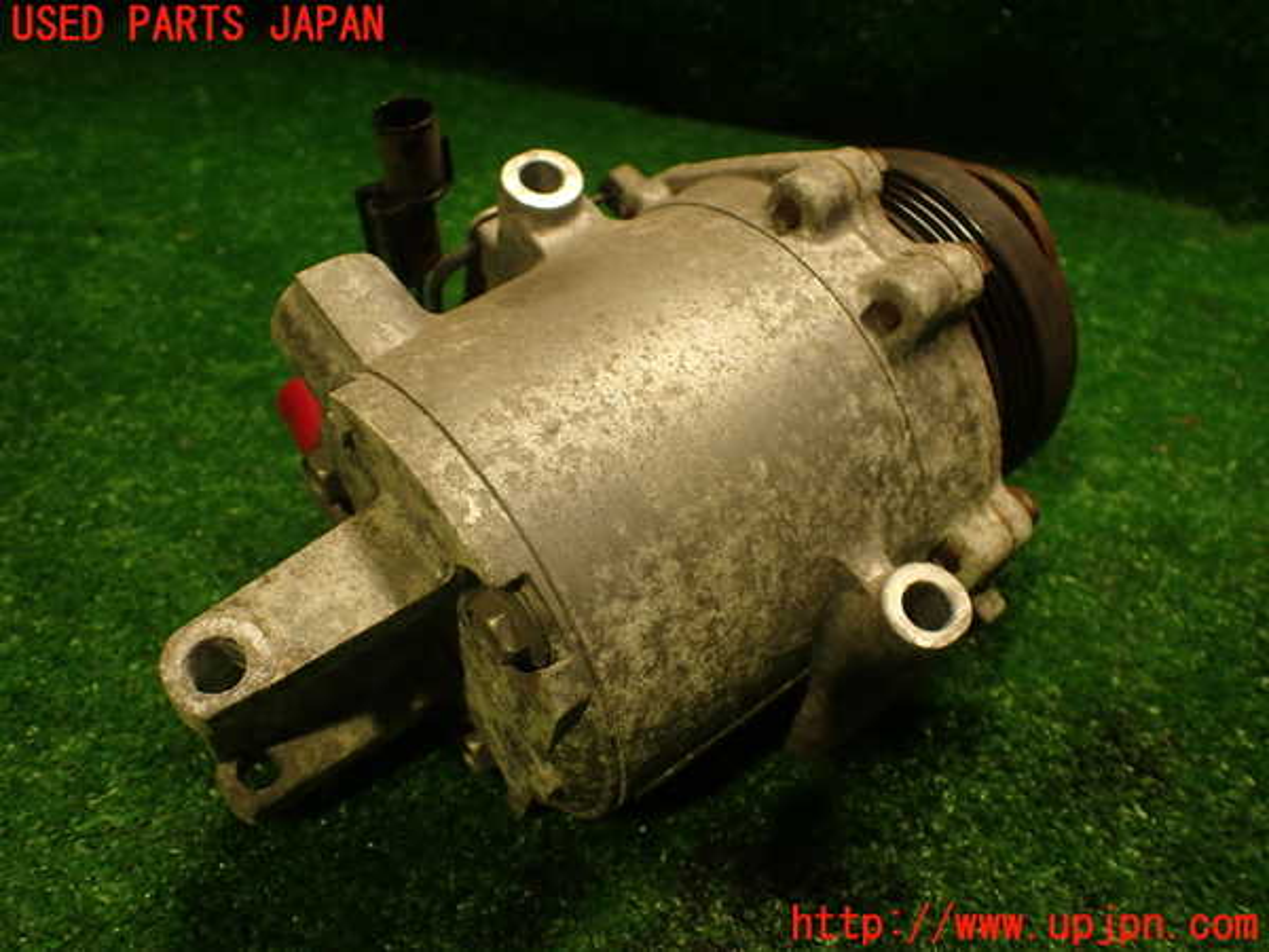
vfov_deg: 46.8
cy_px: 476
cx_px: 634
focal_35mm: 30
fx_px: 1100
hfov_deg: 60.0
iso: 200
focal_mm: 5.4
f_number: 2.3
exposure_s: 1/30
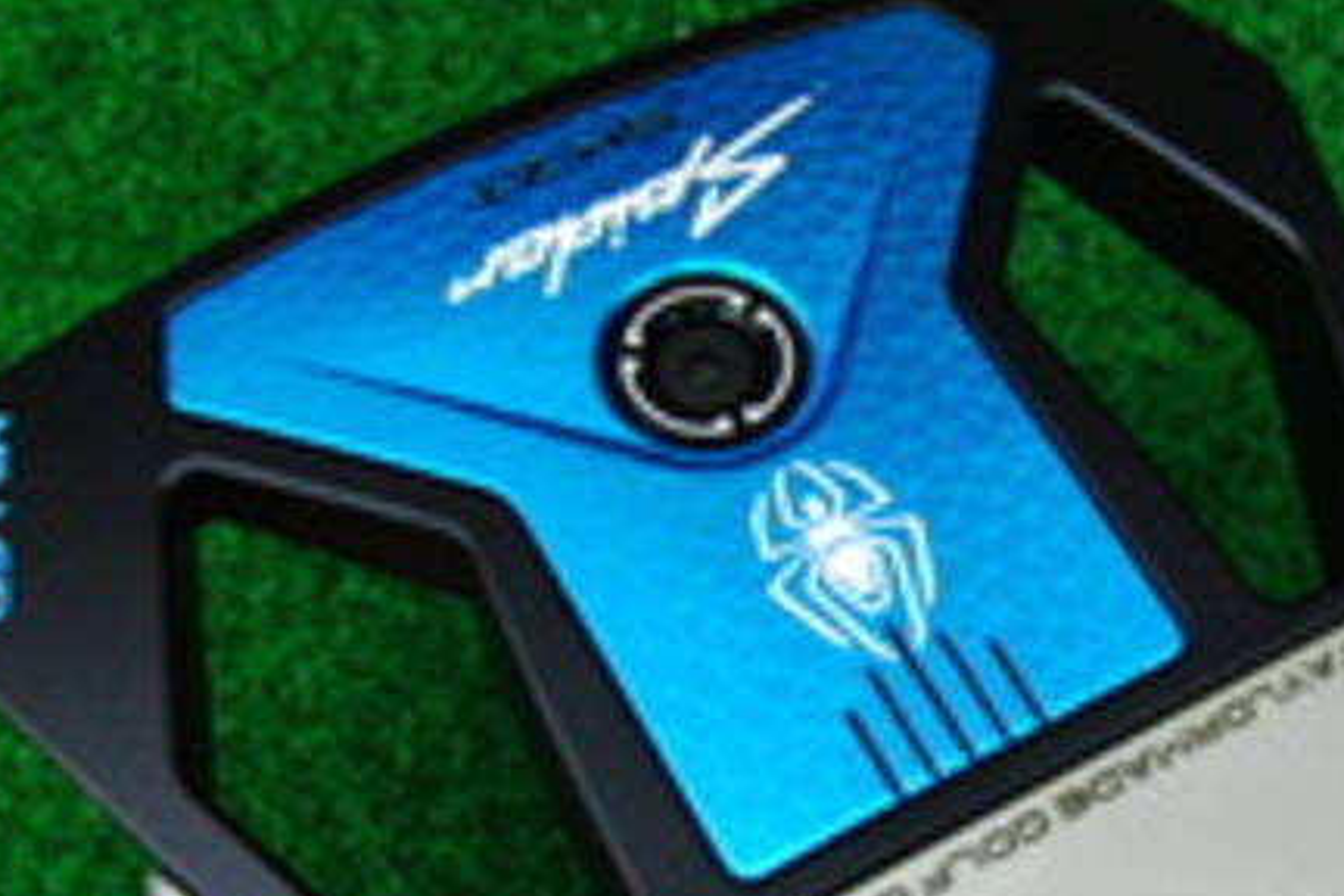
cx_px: 859
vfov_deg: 23.6
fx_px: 2128
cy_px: 644
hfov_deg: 34.8
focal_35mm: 57
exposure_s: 1/60
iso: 400
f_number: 3.6
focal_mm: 6.42
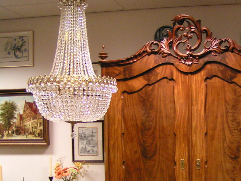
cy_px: 145
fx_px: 432
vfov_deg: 23.3
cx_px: 196
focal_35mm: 62
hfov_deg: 30.4
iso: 200
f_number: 2.8
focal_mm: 5.8
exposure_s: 1/15
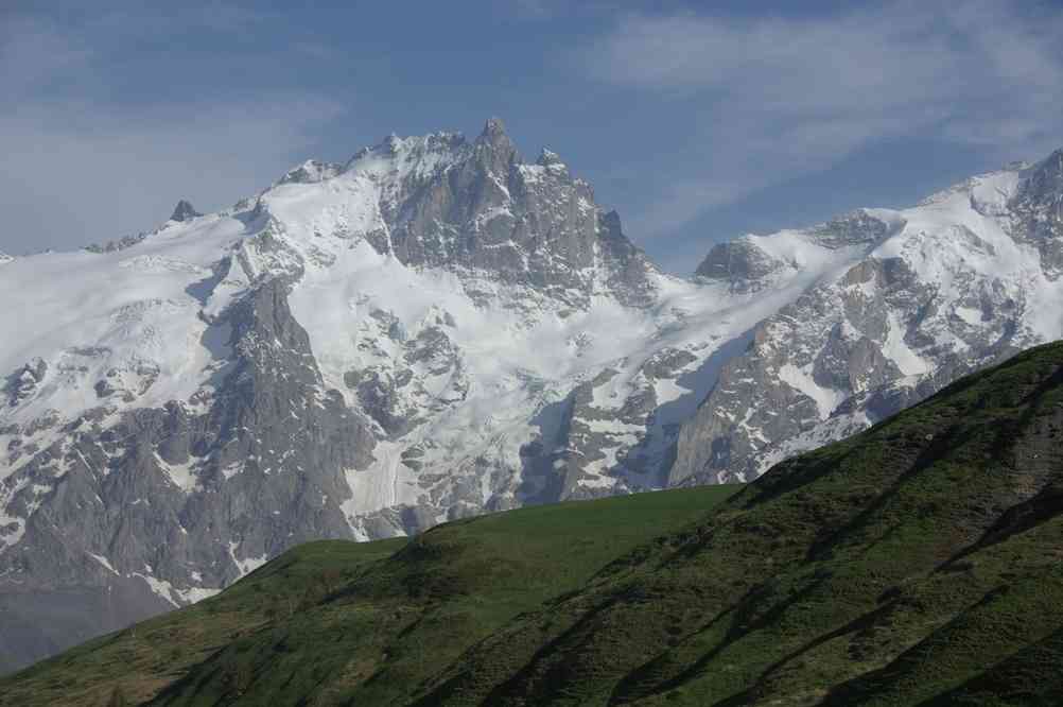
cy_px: 354
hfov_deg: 20.9
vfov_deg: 14.0
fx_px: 2876
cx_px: 532
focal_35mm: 98
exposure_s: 1/350
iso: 100
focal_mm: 65
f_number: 9.5
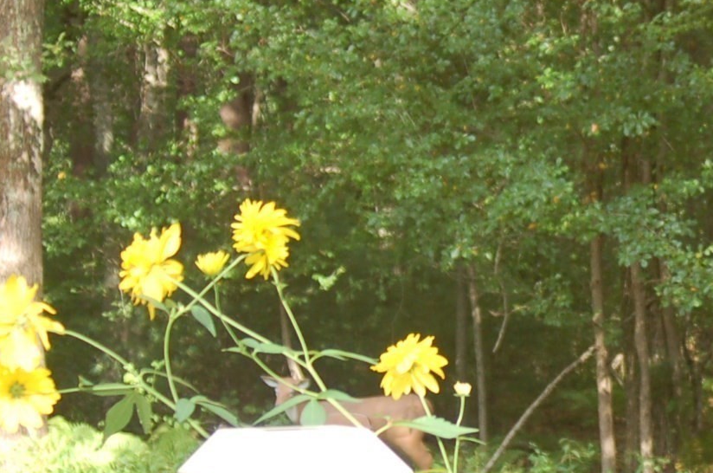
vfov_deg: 11.9
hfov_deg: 16.7
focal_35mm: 115
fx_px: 2273
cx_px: 955
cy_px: 282
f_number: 3.3
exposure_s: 1/250
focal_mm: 28
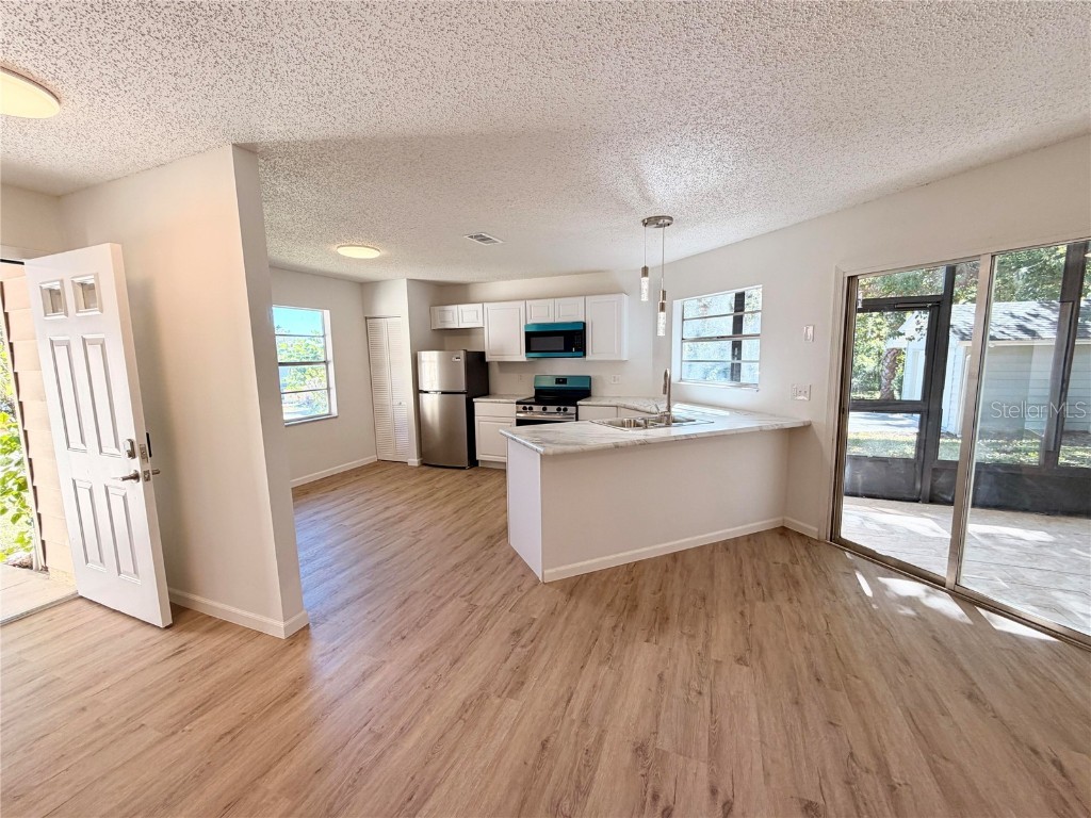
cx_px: 546
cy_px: 409
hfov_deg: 102.1
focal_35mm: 14
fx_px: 441
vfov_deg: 85.7
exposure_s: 1/120
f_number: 2.2
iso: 80
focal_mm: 2.22
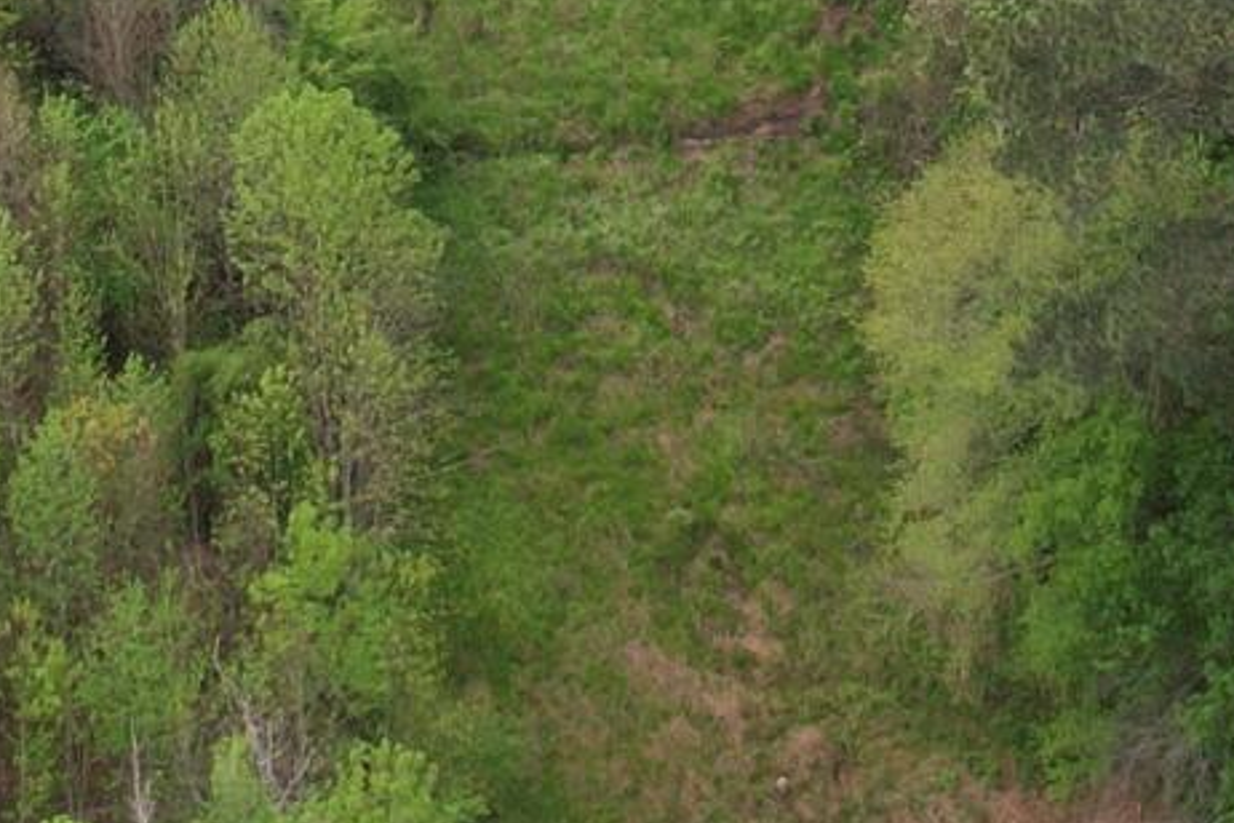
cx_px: 532
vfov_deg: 8.5
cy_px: -1357
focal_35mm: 143
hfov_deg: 14.3
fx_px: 4901
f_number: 2.8
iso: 100
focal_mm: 8.38
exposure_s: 1/725
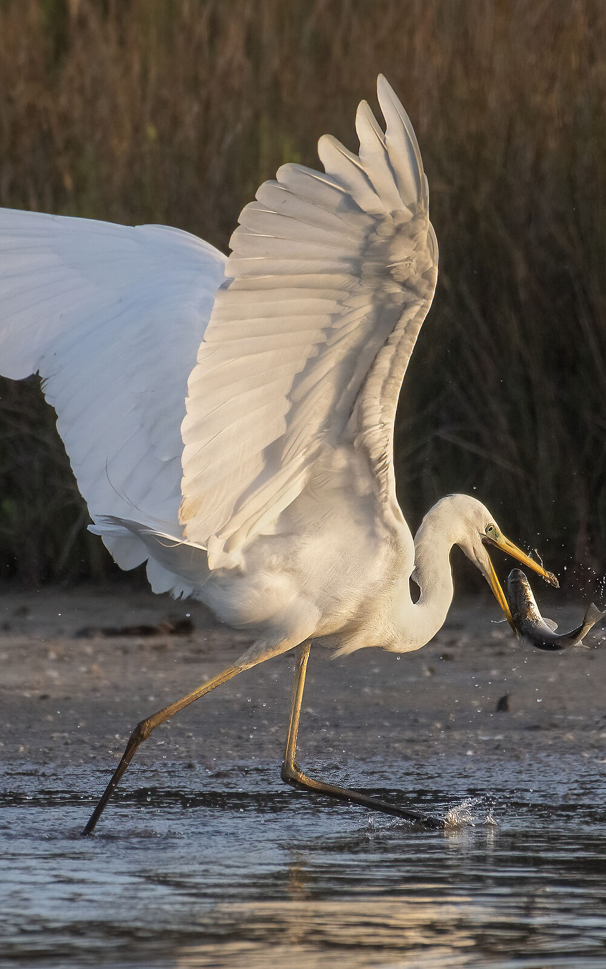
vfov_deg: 1.8
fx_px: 30351
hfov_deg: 1.1
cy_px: 484
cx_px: 398
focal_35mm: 1149
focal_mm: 500
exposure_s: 1/2000
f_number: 5.6
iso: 720
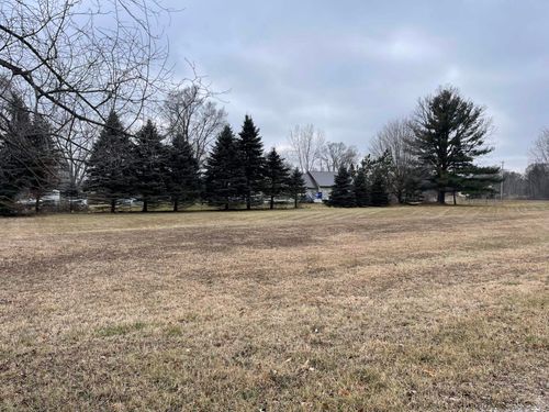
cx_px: 274
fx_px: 412
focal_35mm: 26
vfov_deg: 53.1
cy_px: 206
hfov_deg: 67.3
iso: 32
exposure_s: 1/1152
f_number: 1.6
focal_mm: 5.1
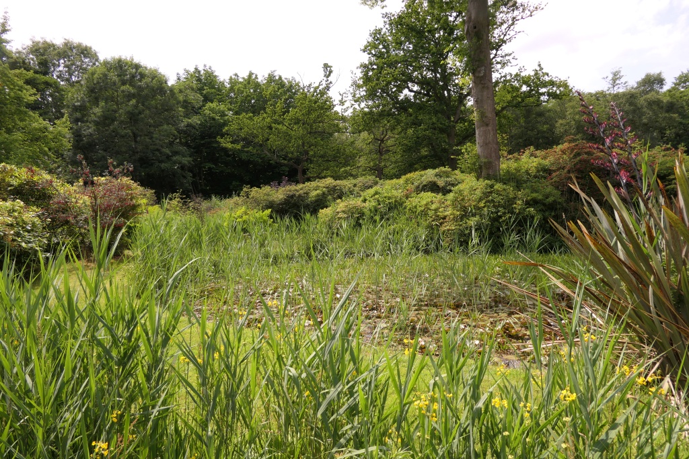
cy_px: 230
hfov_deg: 73.7
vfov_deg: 53.1
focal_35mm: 24
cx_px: 344
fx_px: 459
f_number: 4
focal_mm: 8.8
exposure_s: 1/800
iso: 200
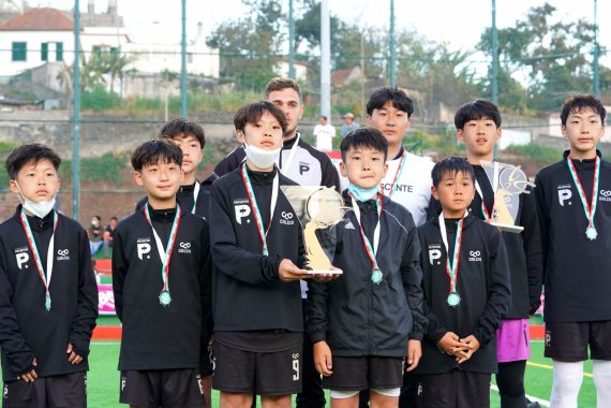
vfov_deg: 19.5
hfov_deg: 28.8
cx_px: 306
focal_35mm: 70
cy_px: 204
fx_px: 1188
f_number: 5.6
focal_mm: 70
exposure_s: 1/200
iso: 2500
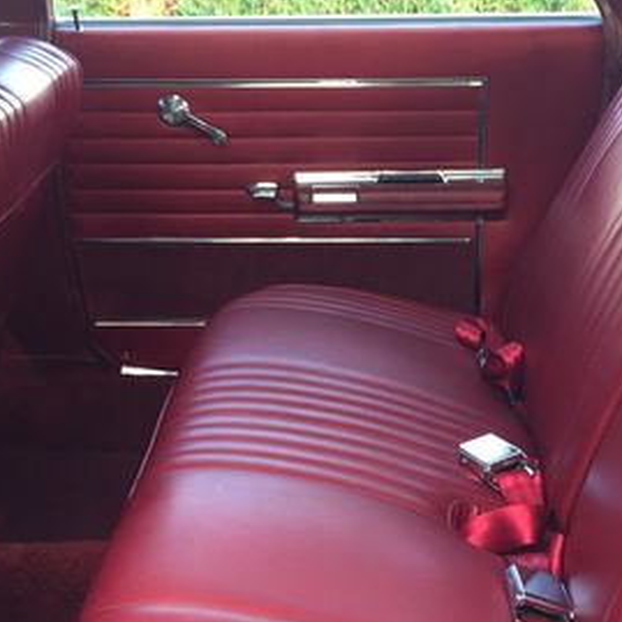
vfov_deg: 27.7
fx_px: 1240
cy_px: 479
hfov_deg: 28.1
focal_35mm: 61
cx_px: 379
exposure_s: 1/60
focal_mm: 4.15
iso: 40
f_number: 2.2
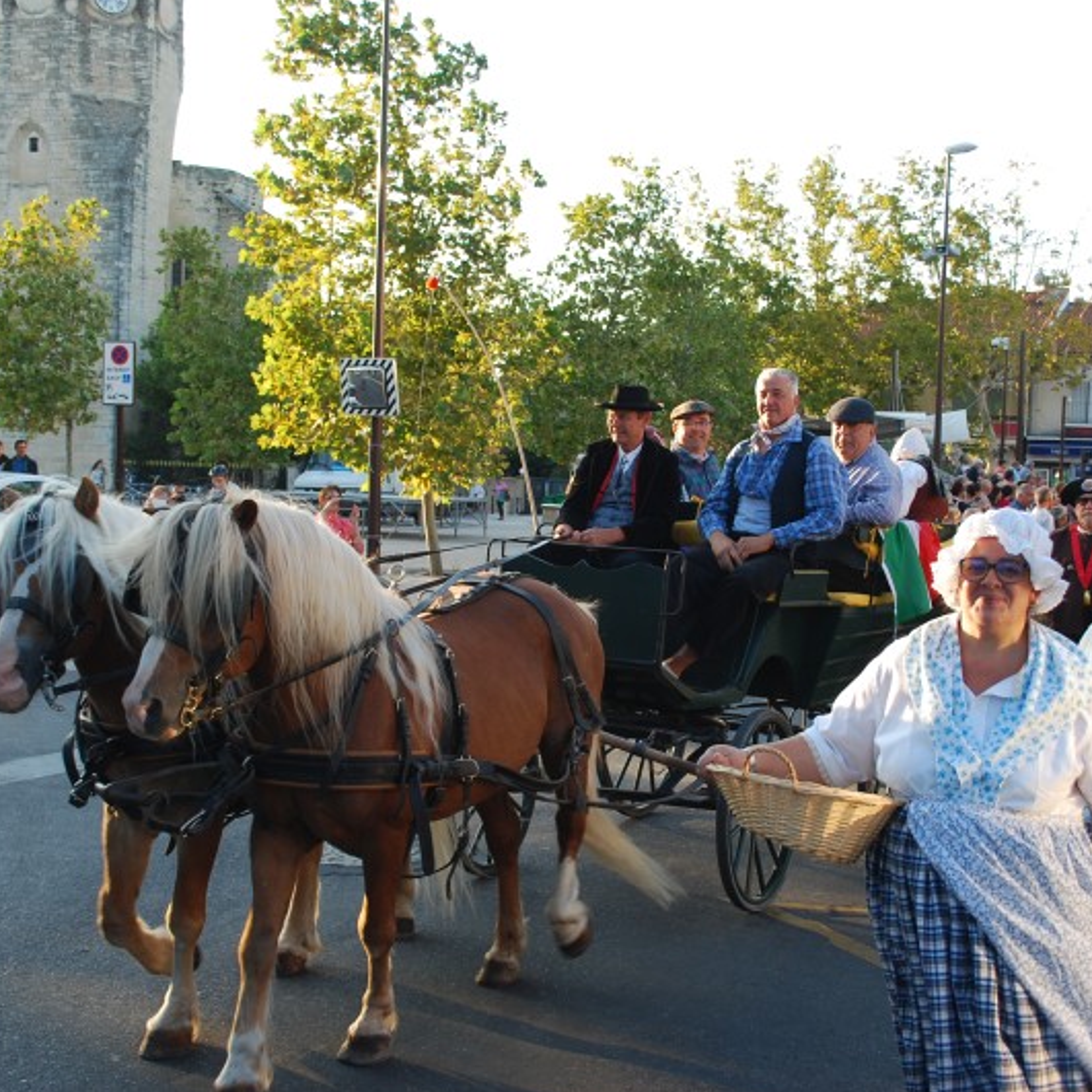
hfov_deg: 34.0
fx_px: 1785
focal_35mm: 50
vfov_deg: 34.0
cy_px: 550
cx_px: 537
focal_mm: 26
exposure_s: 1/125
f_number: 5.6
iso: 200
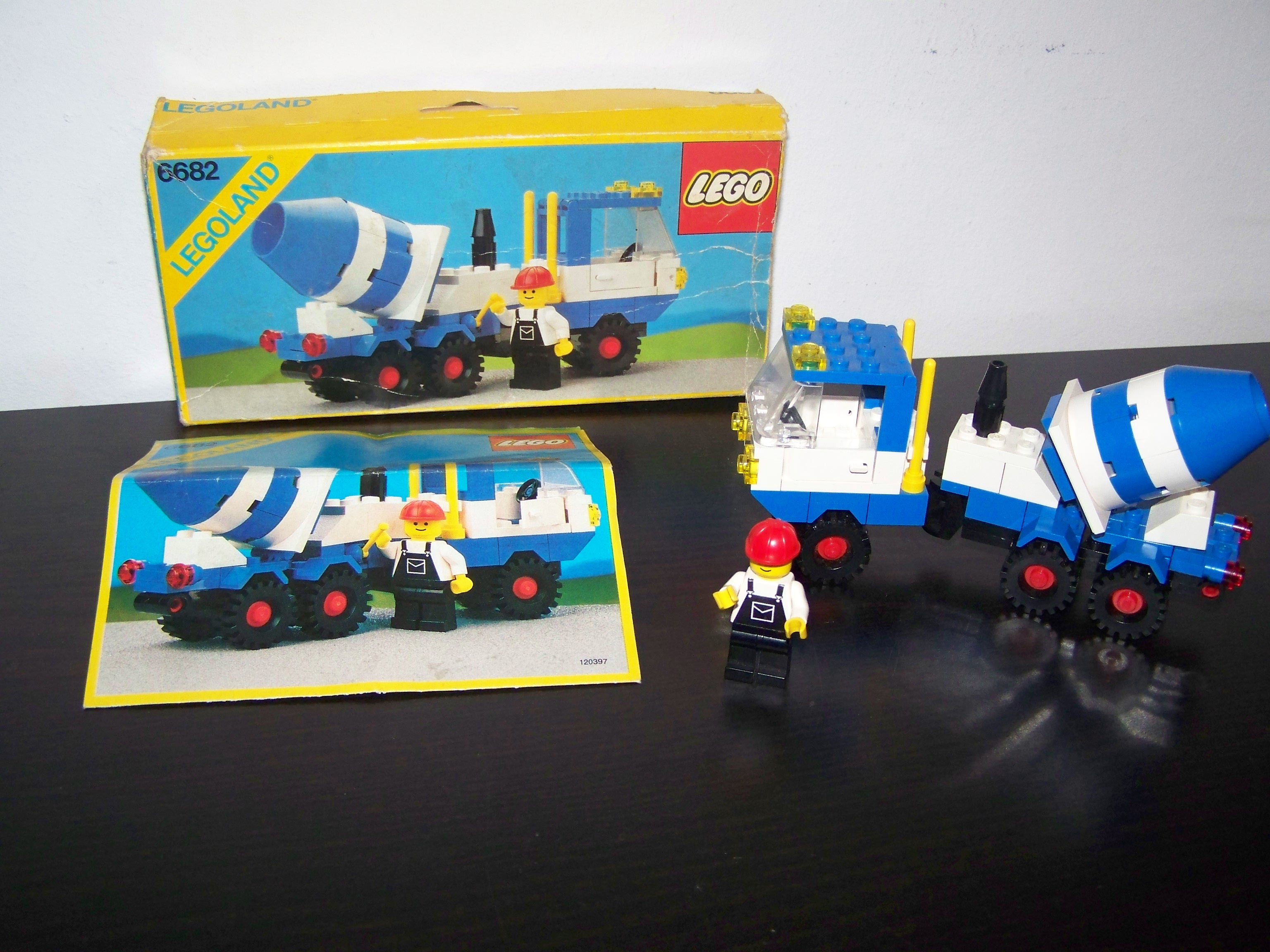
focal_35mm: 38
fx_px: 1394
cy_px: 476
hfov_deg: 49.0
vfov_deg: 37.7
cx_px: 635
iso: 200
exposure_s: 1/30
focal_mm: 6.3
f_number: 2.8
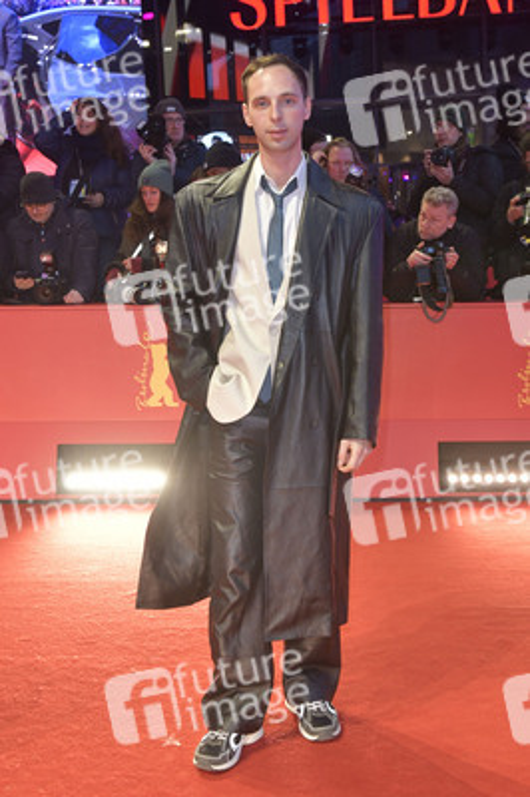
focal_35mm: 36
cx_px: 265
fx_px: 796
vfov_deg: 53.2
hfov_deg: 36.8
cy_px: 398
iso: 1250
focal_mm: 36
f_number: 5.6
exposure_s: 1/200
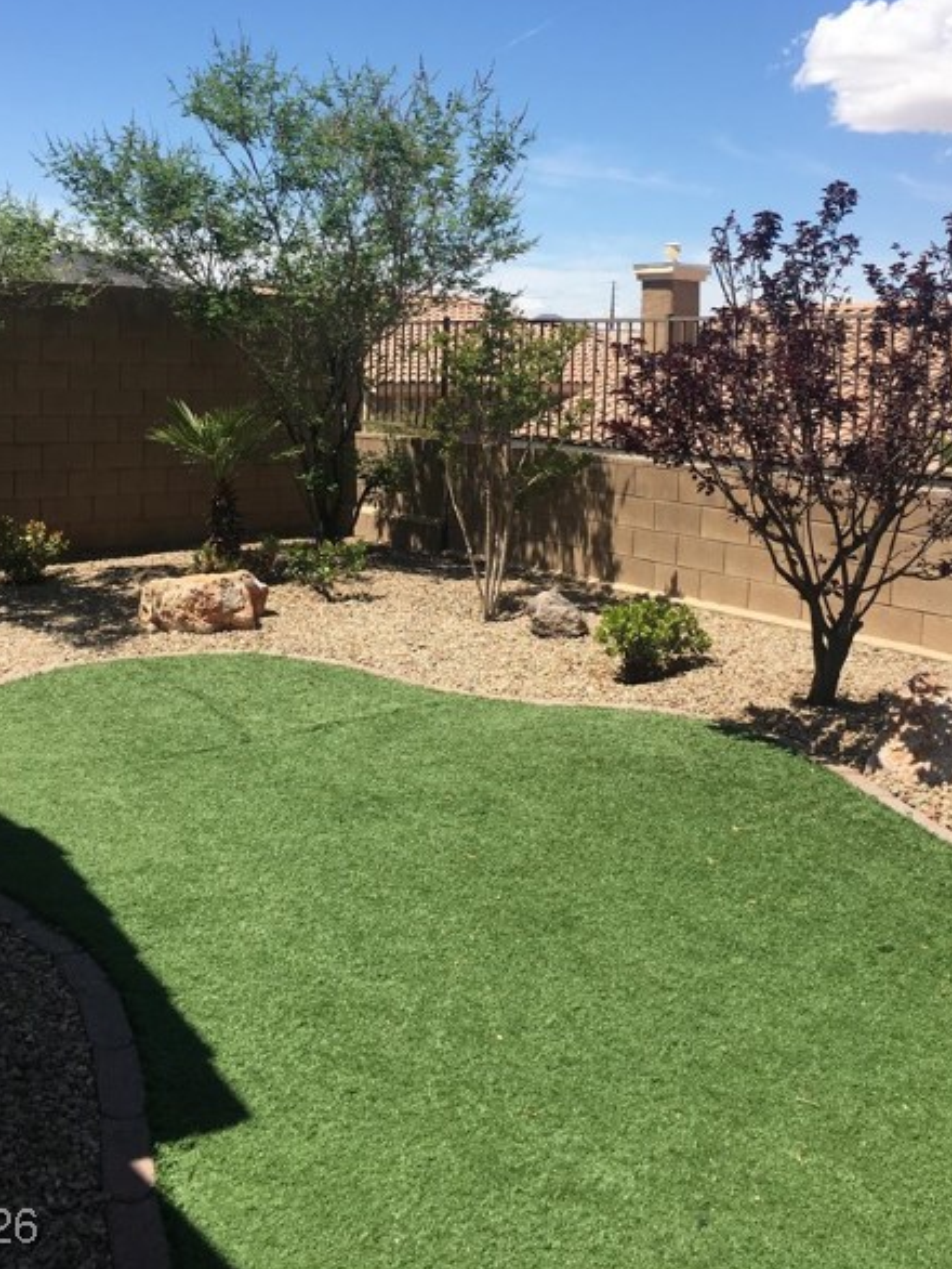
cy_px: 444
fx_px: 1392
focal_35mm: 38
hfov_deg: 37.7
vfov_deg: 48.3
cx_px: 444
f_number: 2.2
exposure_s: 1/1603
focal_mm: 4.15
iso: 25
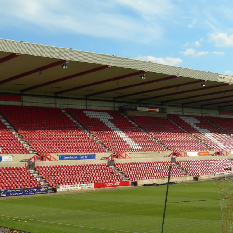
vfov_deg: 27.6
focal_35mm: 62
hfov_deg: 27.7
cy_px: 144
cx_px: 106
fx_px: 472
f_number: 4.8
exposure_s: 1/329
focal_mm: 7.8
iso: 50
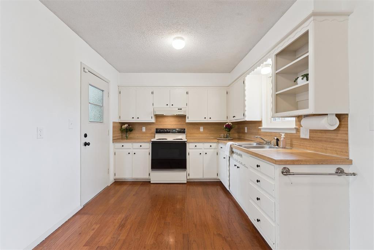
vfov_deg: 77.3
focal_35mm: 15
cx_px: 187
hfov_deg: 100.4
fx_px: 156
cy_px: 125
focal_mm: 10
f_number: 8
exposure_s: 1/5
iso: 100
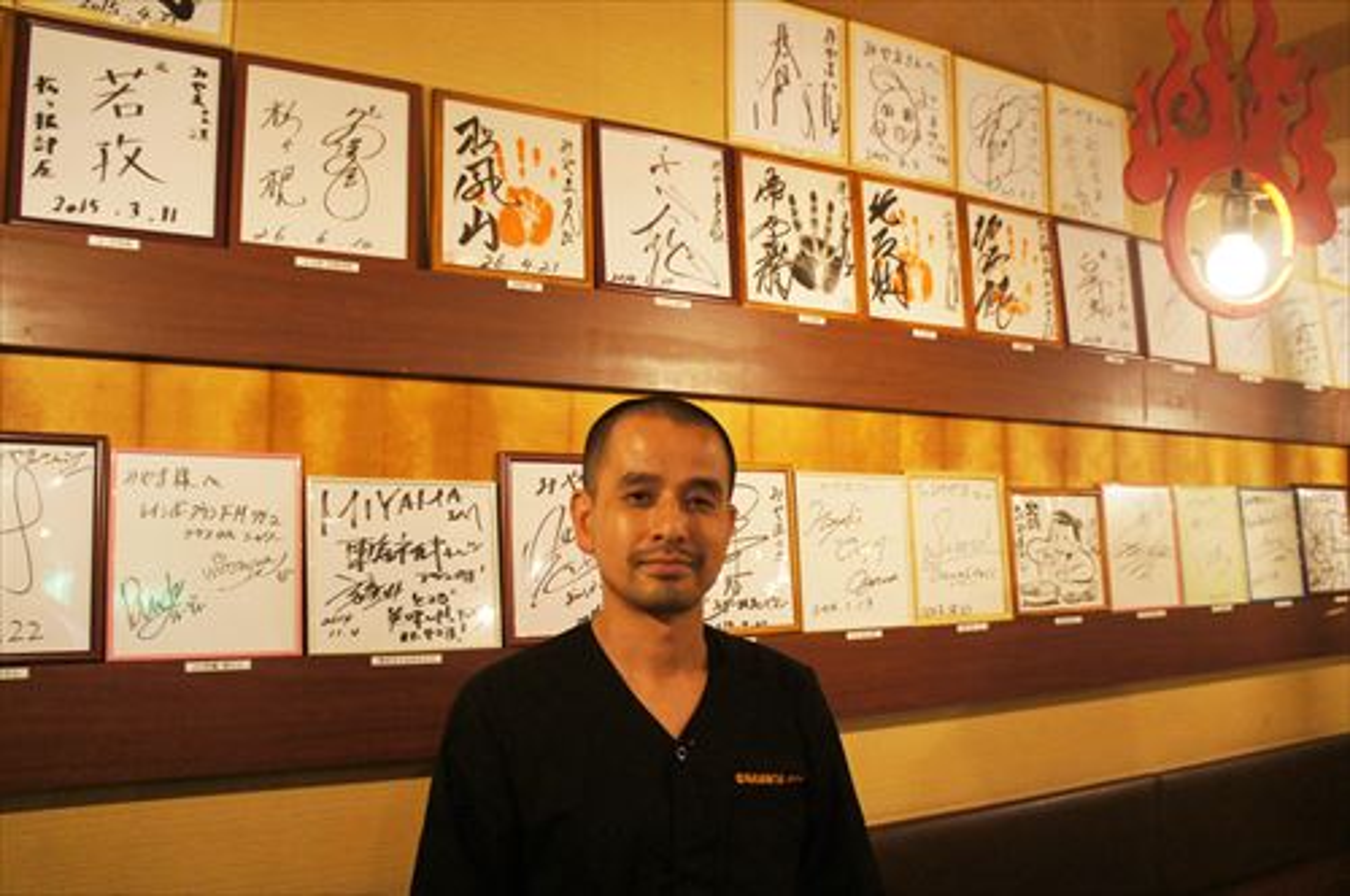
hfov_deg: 67.4
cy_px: 448
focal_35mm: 27
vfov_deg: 47.8
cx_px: 675
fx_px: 1011
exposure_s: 1/80
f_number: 3.5
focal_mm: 18
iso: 1600
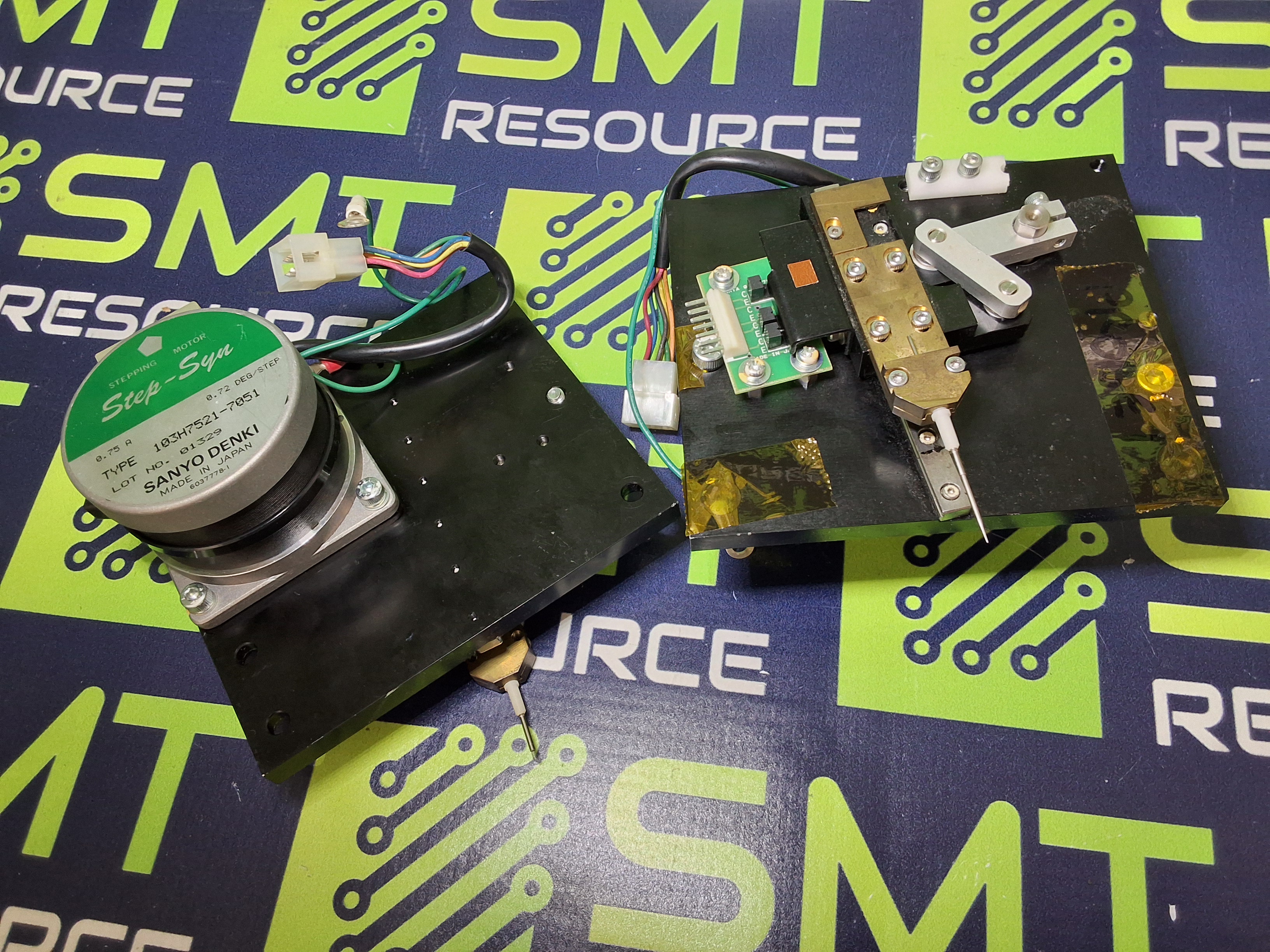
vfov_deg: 49.7
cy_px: 476
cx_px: 635
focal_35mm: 28
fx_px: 1027
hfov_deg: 63.4
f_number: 1.9
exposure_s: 1/40
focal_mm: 2.91
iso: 125
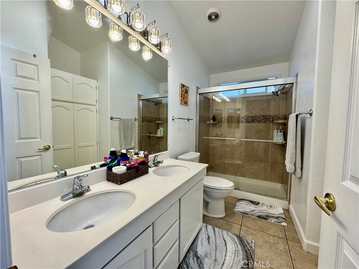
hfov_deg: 102.1
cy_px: 134
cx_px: 180
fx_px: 145
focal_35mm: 14
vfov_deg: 85.7
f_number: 2.2
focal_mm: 2.22
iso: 160
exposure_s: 1/125
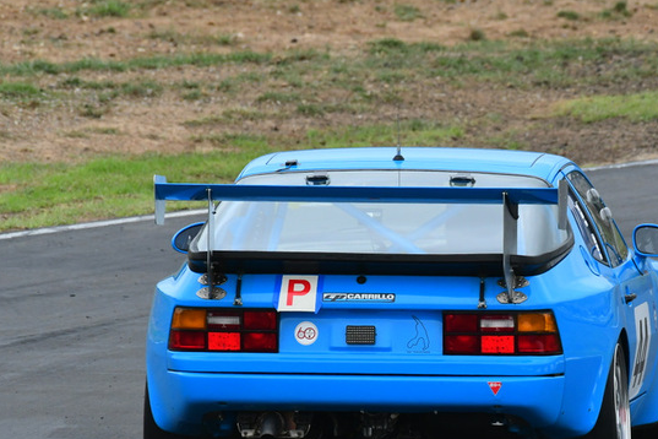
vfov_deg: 1.2
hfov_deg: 1.8
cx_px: 478
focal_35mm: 1118
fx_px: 20433
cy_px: 271
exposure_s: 1/640
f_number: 10
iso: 1600
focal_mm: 500
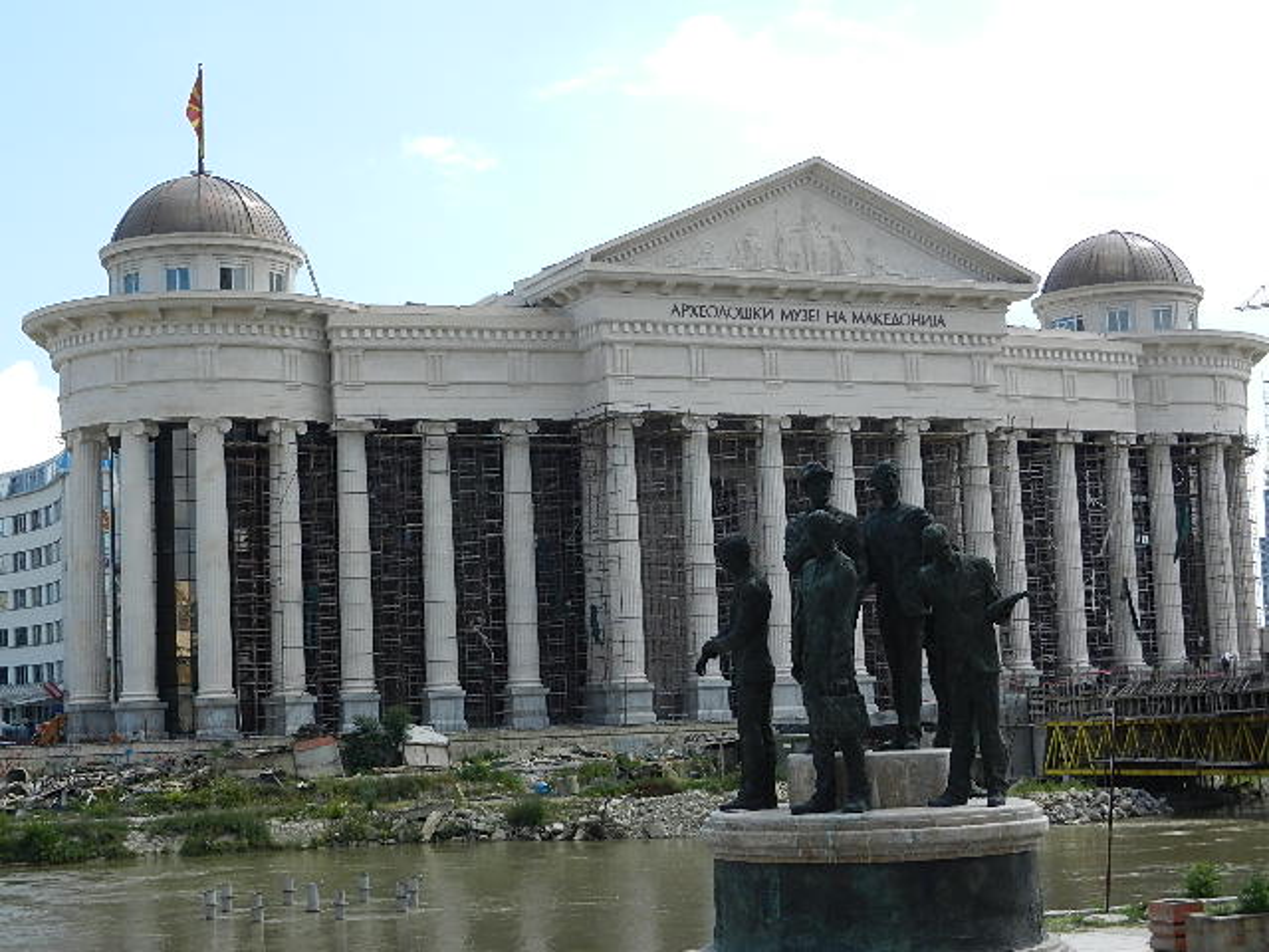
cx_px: 634
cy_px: 476
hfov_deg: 32.2
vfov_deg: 24.4
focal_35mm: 60
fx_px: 2200
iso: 160
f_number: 4.5
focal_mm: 10.9
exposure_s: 1/800
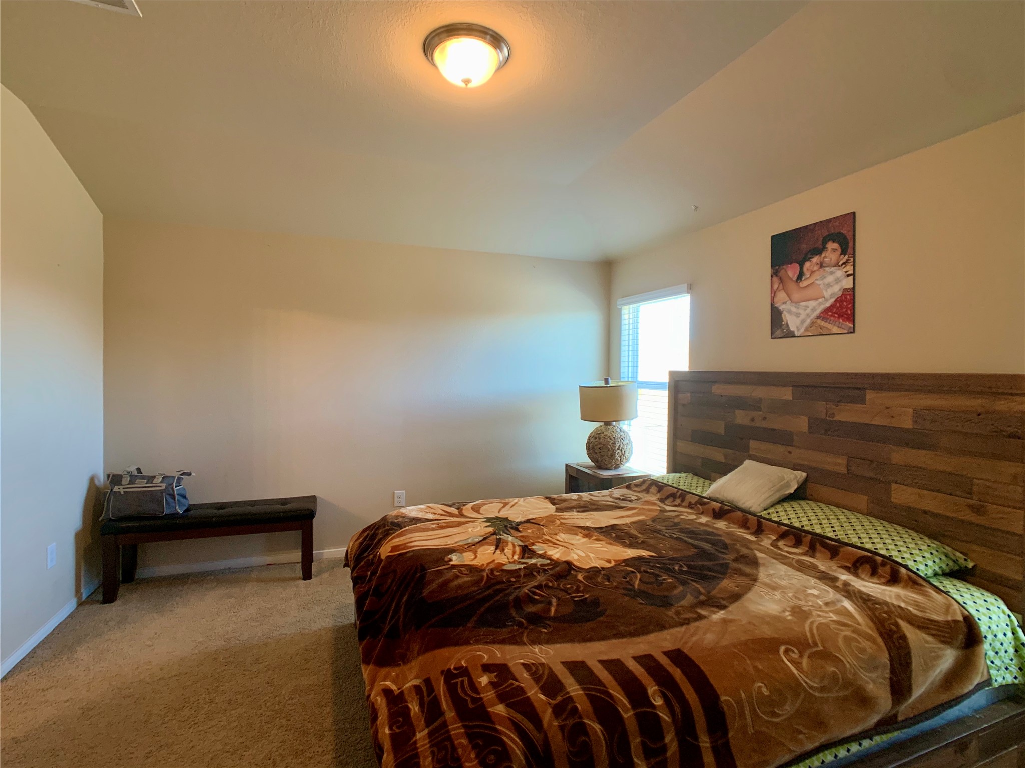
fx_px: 770
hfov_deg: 67.3
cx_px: 512
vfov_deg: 53.1
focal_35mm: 26
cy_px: 384
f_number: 1.8
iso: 80
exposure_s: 1/60
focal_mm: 4.25
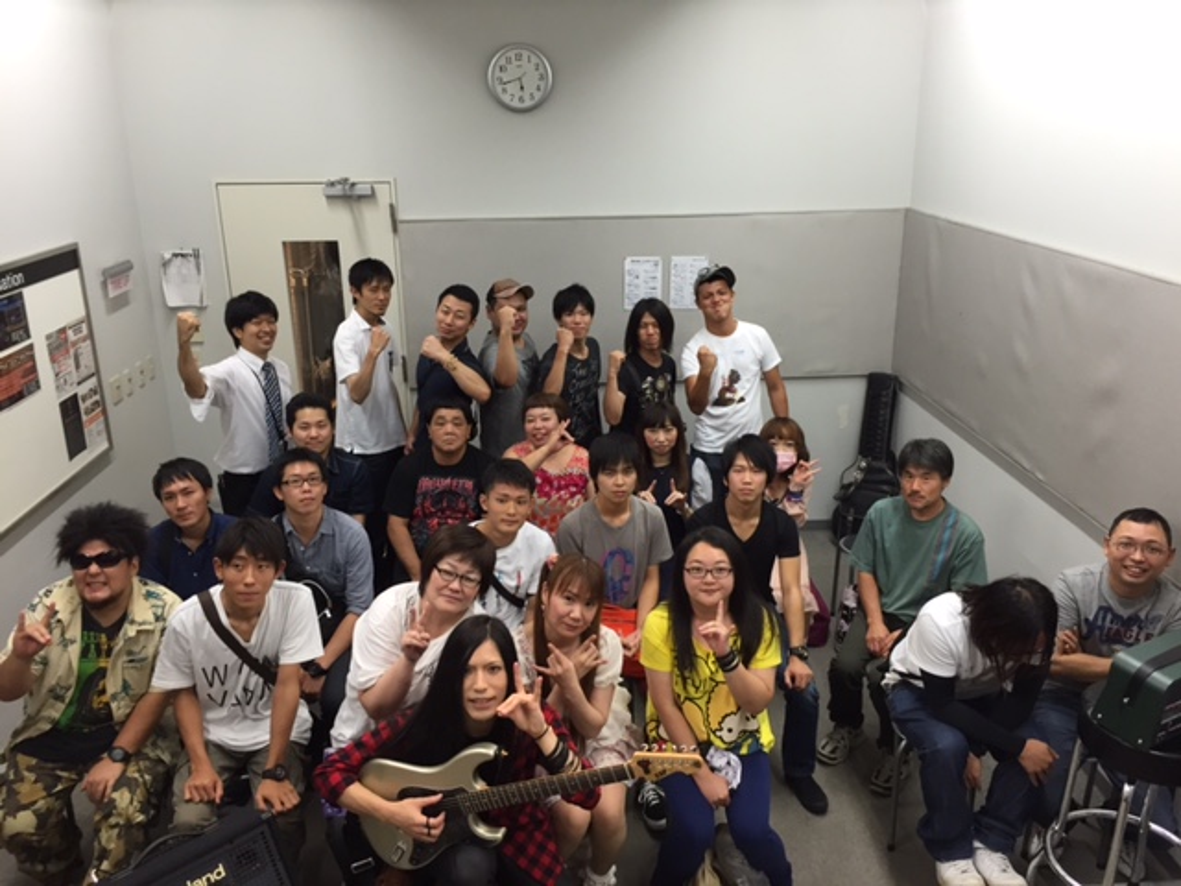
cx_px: 590
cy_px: 443
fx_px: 989
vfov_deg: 48.2
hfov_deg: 61.7
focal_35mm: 29
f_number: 2.2
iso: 40
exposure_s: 1/30
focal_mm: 4.15
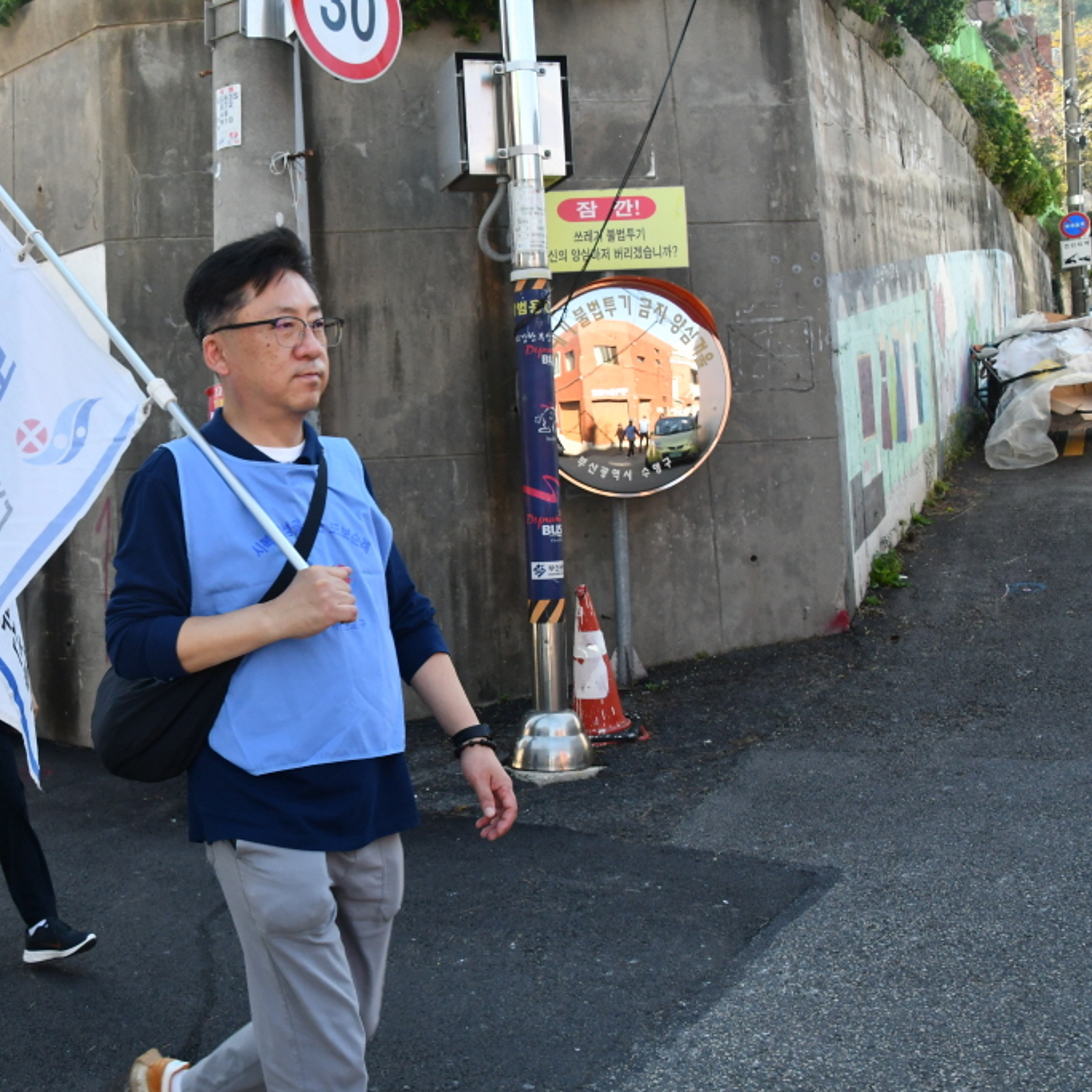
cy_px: 552
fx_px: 1249
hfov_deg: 45.6
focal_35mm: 35
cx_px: 276
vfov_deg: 47.2
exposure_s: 1/320
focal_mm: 18
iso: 800
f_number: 9
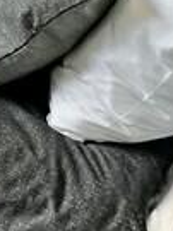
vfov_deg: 16.0
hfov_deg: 8.5
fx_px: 707
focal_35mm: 106
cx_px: -488
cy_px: -175
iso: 64
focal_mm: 2.22
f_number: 2.2
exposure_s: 1/99
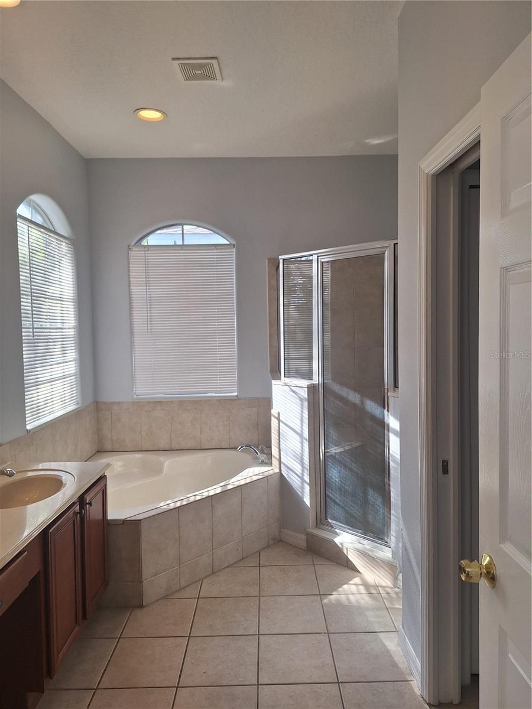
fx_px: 471
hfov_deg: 58.9
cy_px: 354
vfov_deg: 73.9
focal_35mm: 23
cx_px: 266
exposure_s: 1/319
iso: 40
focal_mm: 5.54
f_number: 1.8
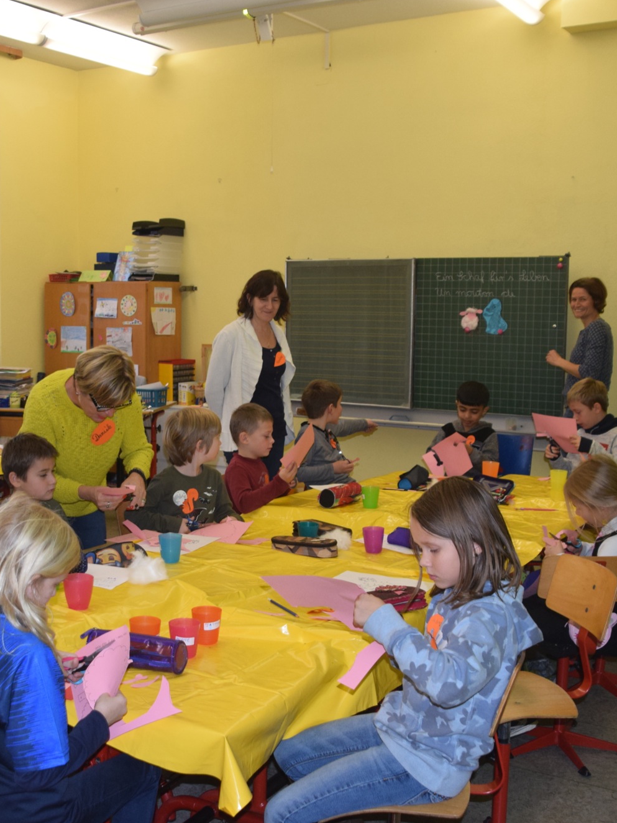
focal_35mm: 46
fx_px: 1087
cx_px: 219
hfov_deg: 31.5
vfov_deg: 41.5
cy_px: 411
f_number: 5
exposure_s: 1/100
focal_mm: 21
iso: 800
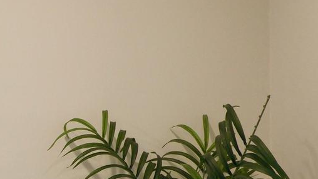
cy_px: 295
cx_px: -123
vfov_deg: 10.2
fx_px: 961
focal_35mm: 114
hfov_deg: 17.3
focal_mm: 18
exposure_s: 1/30
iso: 640
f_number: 4
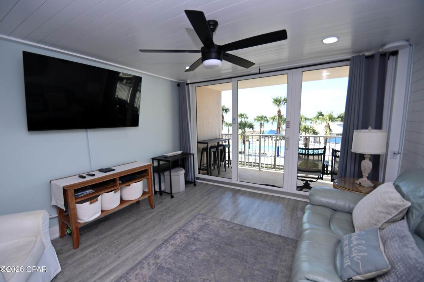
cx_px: 212
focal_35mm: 15
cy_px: 141
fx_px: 177
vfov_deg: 77.3
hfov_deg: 100.4
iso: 200
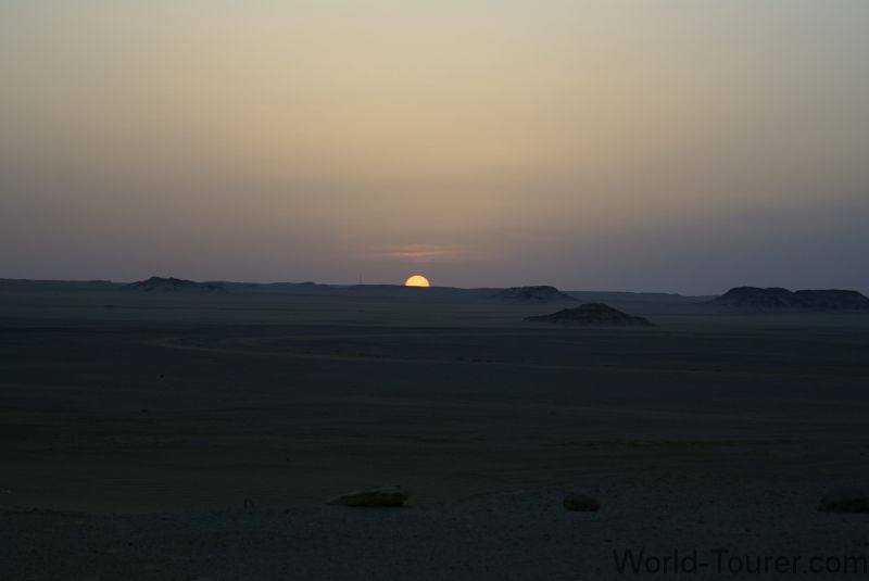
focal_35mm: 105
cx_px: 434
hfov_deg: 19.4
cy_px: 290
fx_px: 2537
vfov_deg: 13.1
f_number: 5.6
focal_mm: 70
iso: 125
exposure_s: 1/125
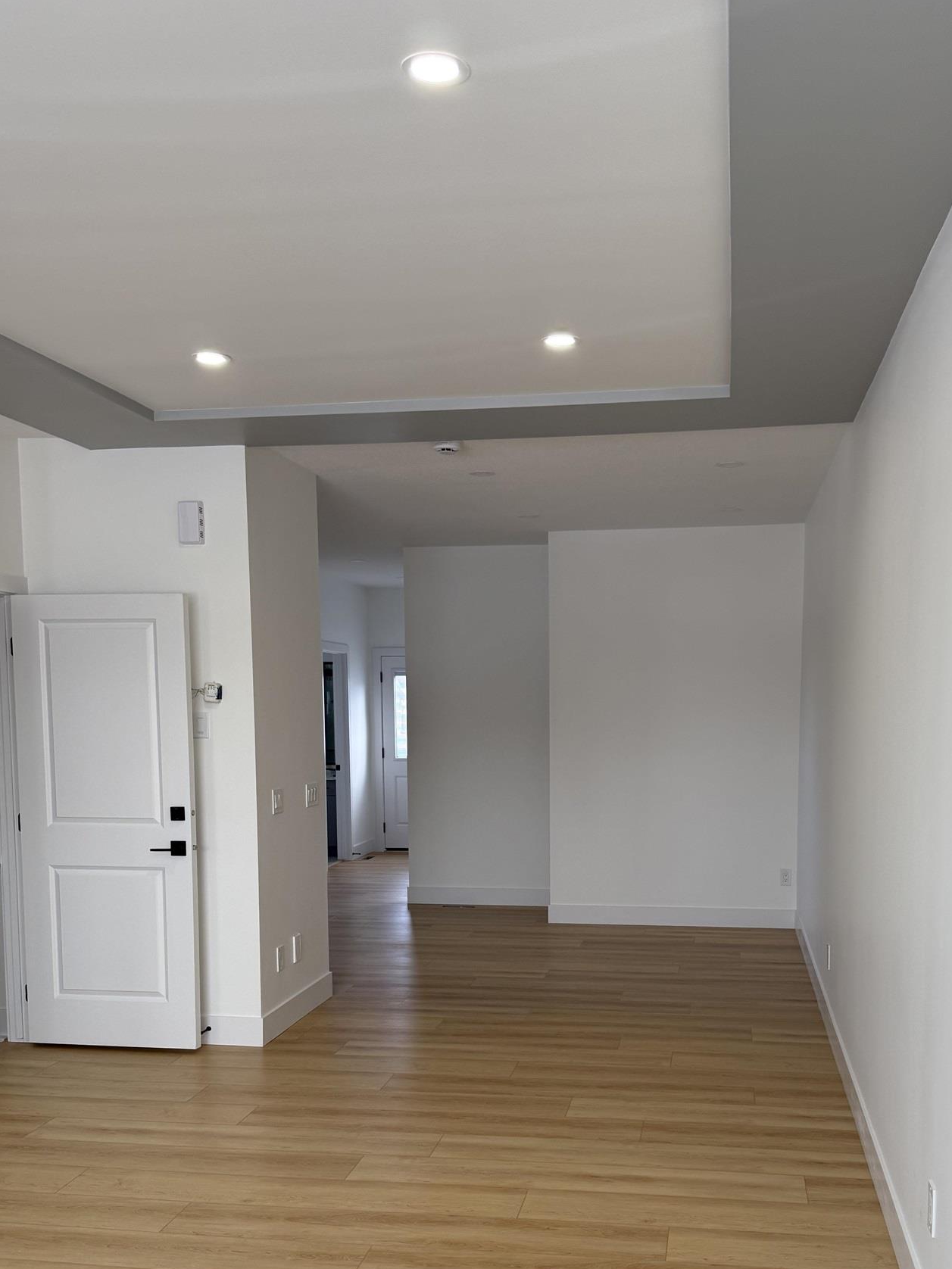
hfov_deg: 42.8
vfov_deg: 54.5
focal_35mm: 33
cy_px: 819
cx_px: 557
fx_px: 1210
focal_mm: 6.76
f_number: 1.78
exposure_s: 1/239
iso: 100
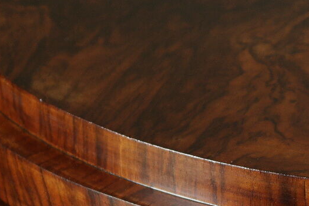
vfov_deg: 5.4
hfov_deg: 8.0
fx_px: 2172
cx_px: 415
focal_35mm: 253
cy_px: 116
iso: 400
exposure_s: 1/30
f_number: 5.6
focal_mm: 50
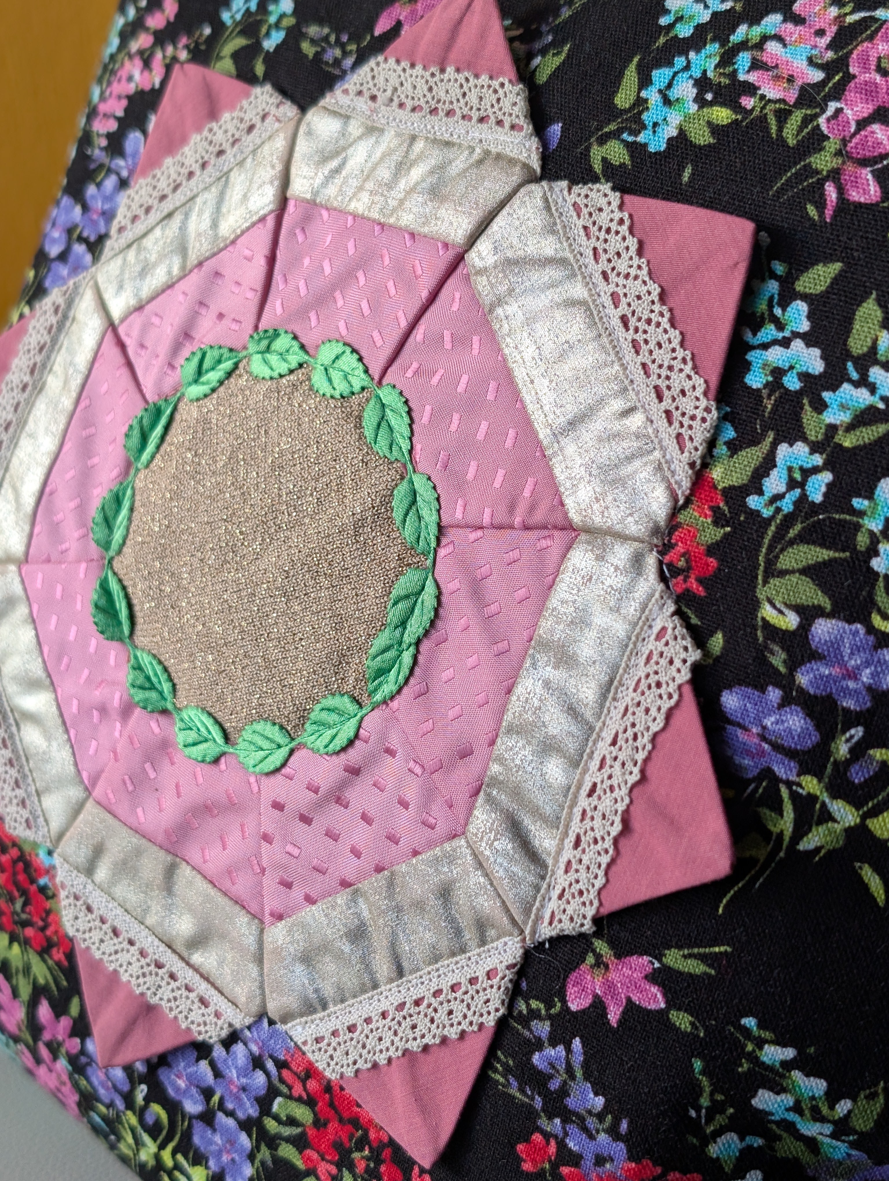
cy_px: 590
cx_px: 444
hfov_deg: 29.7
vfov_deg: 38.9
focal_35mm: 49
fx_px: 1674
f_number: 1.68
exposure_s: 1/114
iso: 76
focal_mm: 6.9
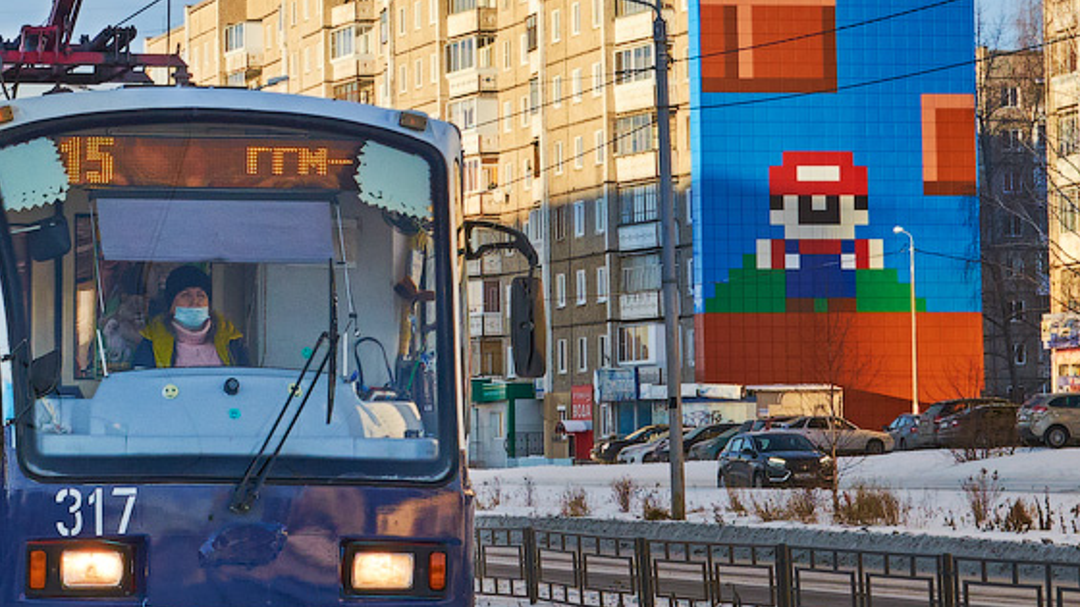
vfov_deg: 8.2
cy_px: 67
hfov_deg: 14.4
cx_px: 102
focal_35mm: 147
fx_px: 4221
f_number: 8
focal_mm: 35
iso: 125
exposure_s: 1/320
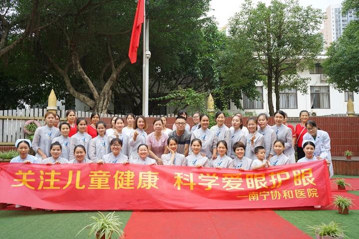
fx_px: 299
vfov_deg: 43.6
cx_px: 180
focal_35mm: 30
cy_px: 120
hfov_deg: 61.9
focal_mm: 30
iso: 200
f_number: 5
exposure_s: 1/160
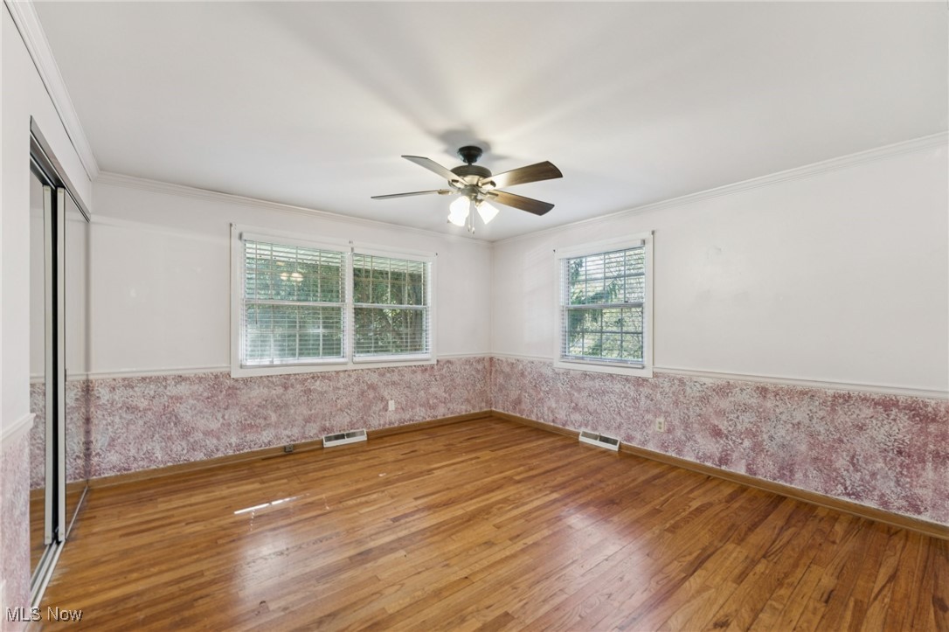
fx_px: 369
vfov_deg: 81.2
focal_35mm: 14
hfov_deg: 104.3
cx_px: 474
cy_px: 316
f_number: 5.6
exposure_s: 1/13
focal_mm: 14
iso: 200
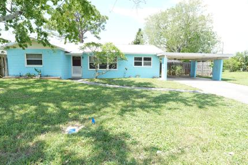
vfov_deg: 61.9
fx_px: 138
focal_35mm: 20
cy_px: 82
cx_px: 125
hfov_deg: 84.0
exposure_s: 1/100
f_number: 5.6
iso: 100
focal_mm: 19
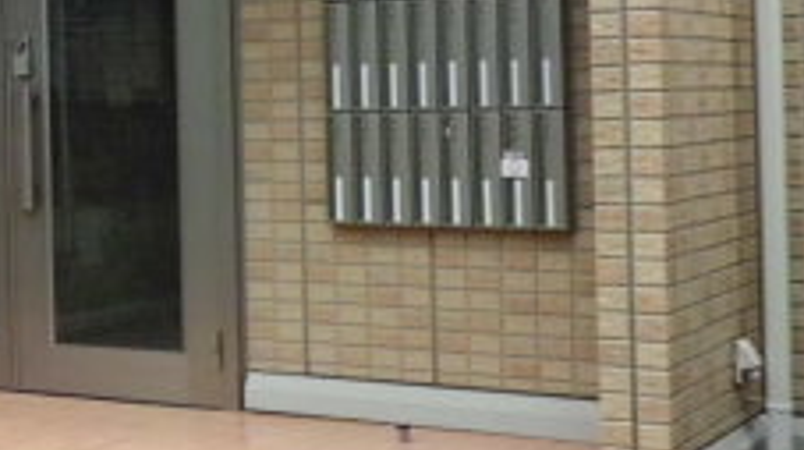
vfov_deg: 14.9
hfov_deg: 25.7
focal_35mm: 80
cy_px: 71
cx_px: 74
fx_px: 1703
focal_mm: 4.7
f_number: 2.8
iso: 100
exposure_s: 1/125
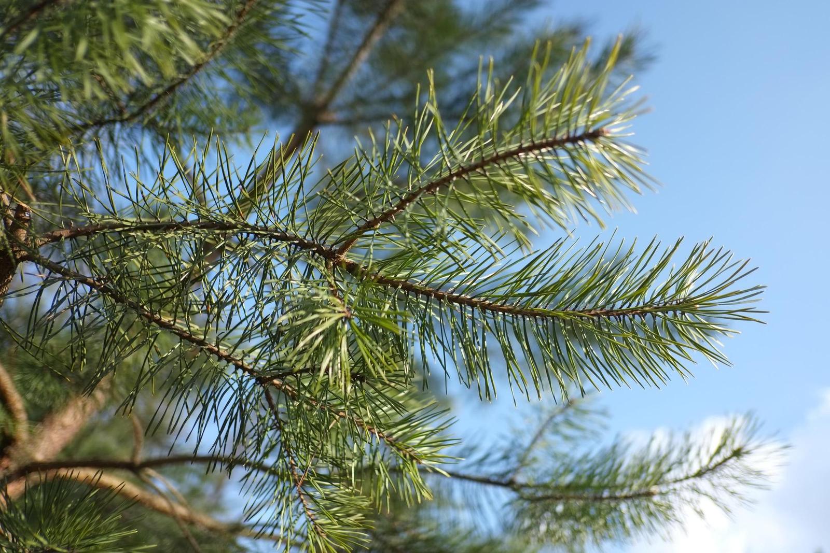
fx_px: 623
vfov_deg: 47.9
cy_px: 276
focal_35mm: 27
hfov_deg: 67.4
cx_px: 415
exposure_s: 1/1900
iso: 200
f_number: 2
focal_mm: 18
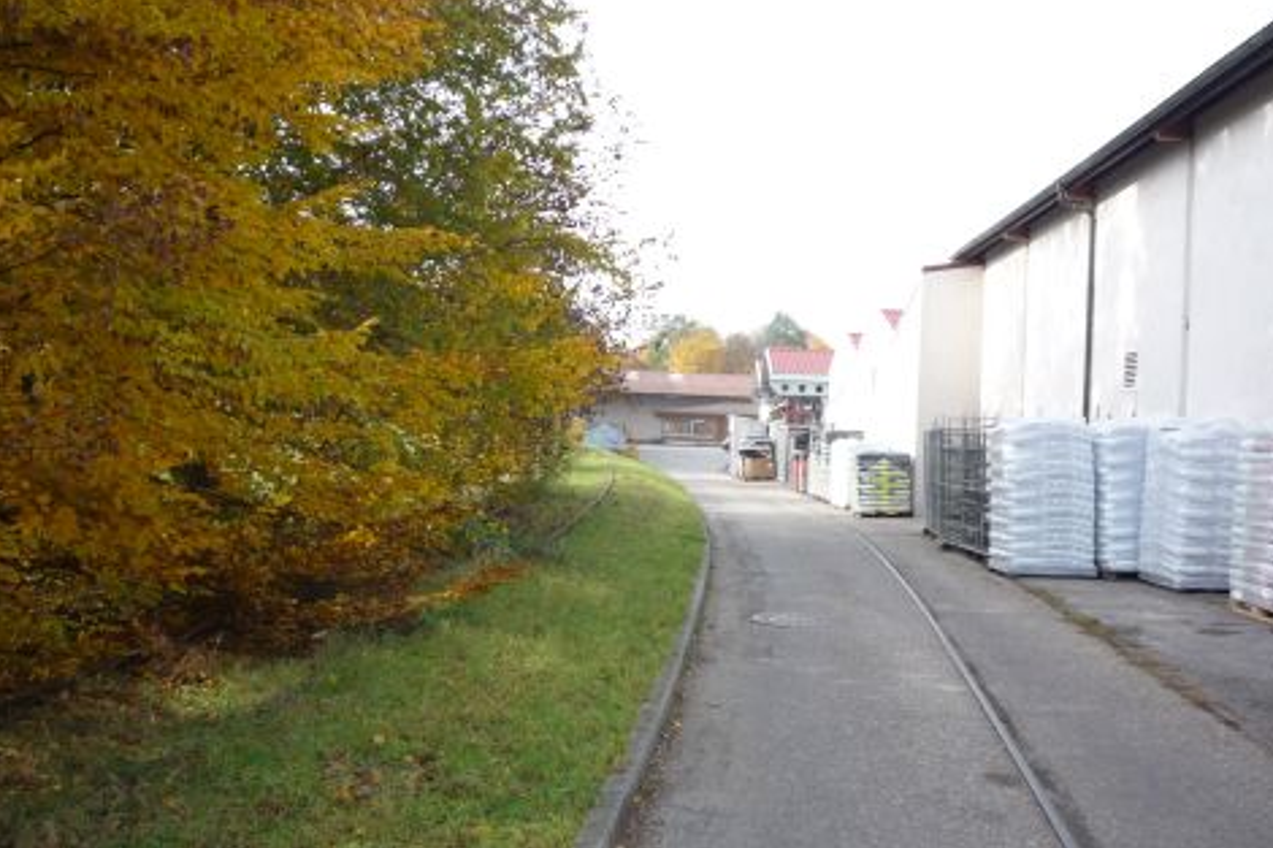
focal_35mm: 34
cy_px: 471
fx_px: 1202
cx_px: 639
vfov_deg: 38.8
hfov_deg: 55.8
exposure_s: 1/250
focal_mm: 5.2
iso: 160
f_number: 4
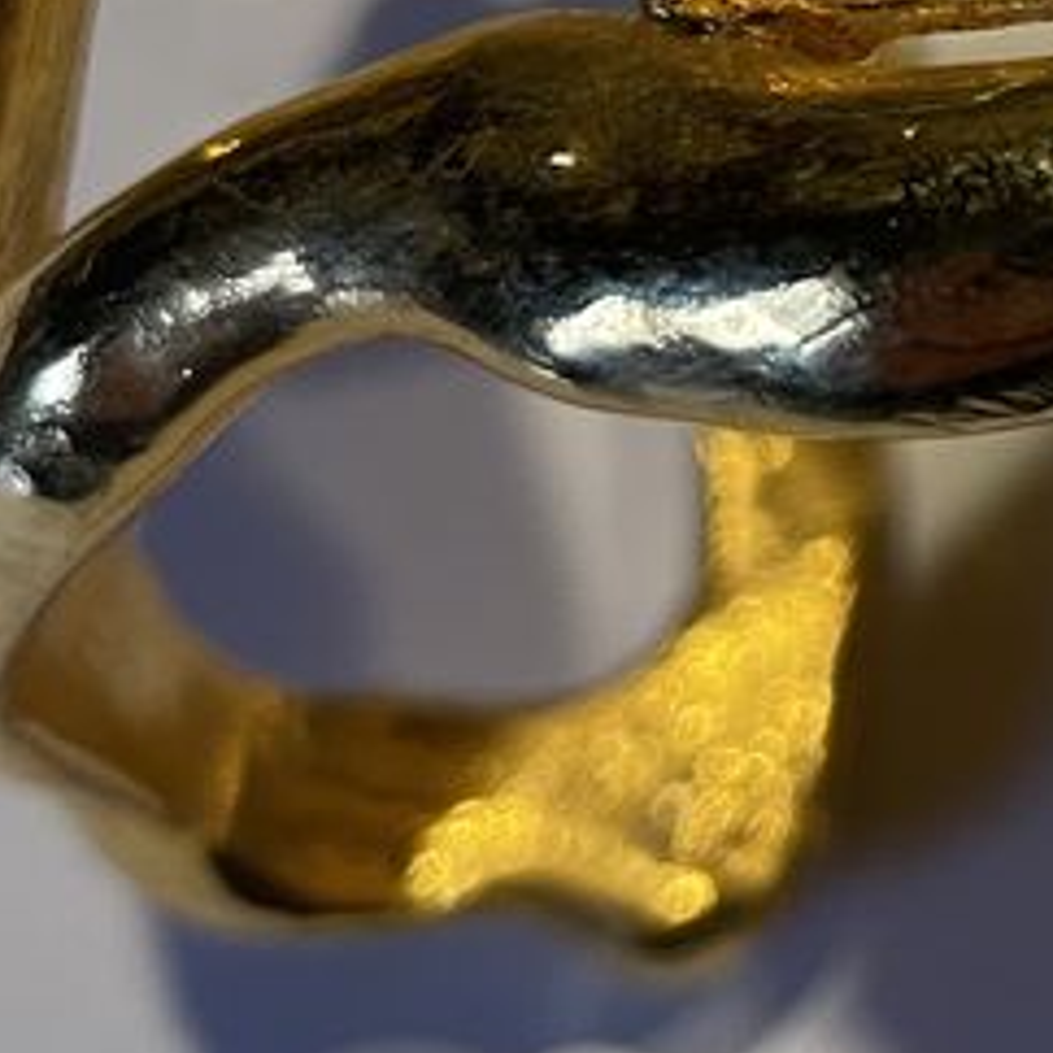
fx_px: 3269
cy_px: 74
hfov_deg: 17.1
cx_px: 1405
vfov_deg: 18.0
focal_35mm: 95
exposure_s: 1/70
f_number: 1.6
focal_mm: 4.2
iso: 125
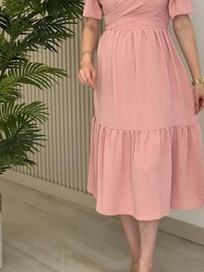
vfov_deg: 22.3
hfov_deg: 17.0
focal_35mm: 87
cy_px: 76
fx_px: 683
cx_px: 134
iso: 80
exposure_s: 1/409
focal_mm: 6.86
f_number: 1.78
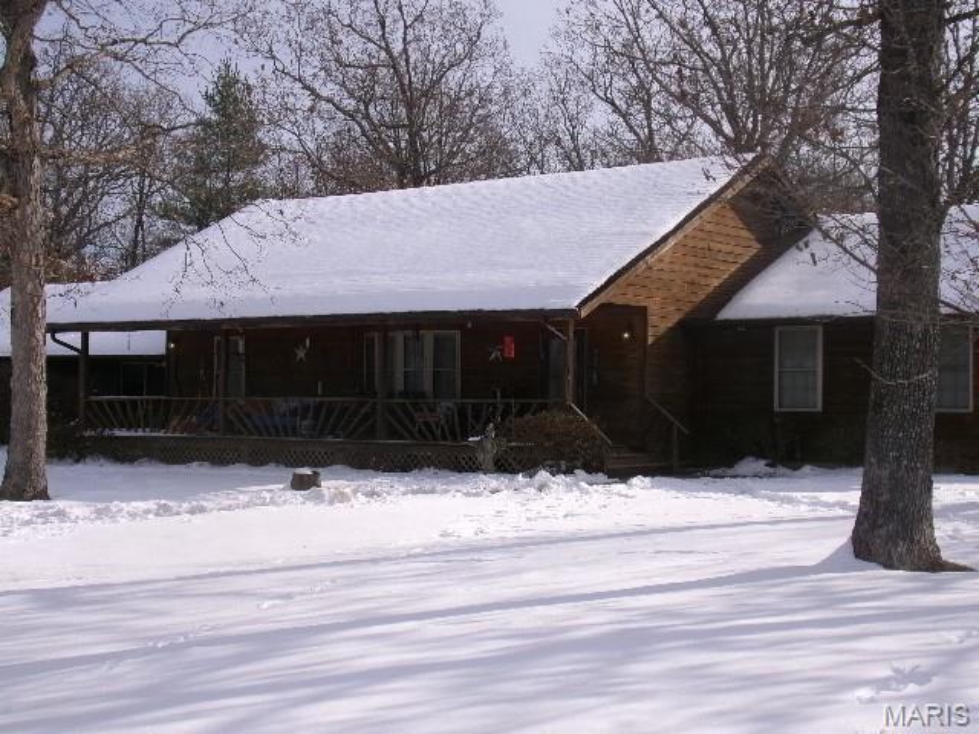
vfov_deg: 25.2
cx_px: 490
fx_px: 1640
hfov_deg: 33.2
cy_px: 367
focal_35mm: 58
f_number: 13.18
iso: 100
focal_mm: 10.3
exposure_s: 1/120
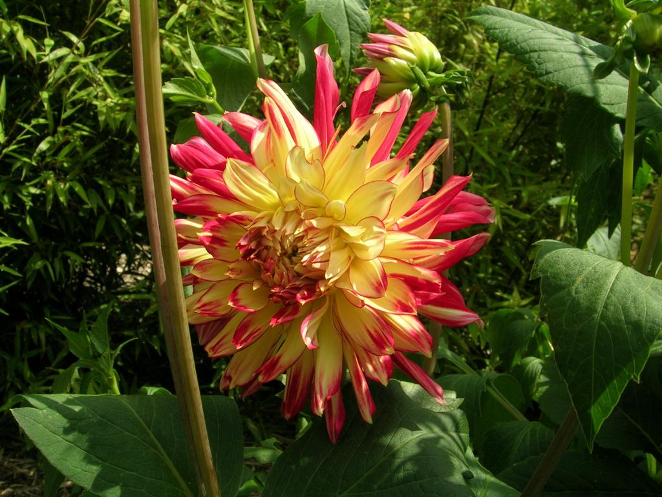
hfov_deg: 52.6
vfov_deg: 40.7
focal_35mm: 35
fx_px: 669
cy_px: 248
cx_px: 331
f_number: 4.8
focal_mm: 5.4
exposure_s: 1/350
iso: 50
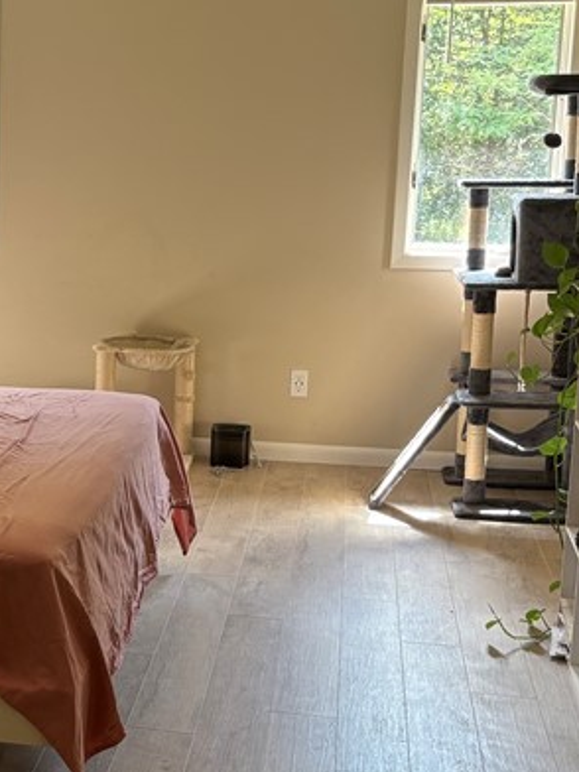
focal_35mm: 68
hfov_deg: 21.0
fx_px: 1517
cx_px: 14
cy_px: 439
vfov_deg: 28.5
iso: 100
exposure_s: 1/121
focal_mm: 5.96
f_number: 1.6
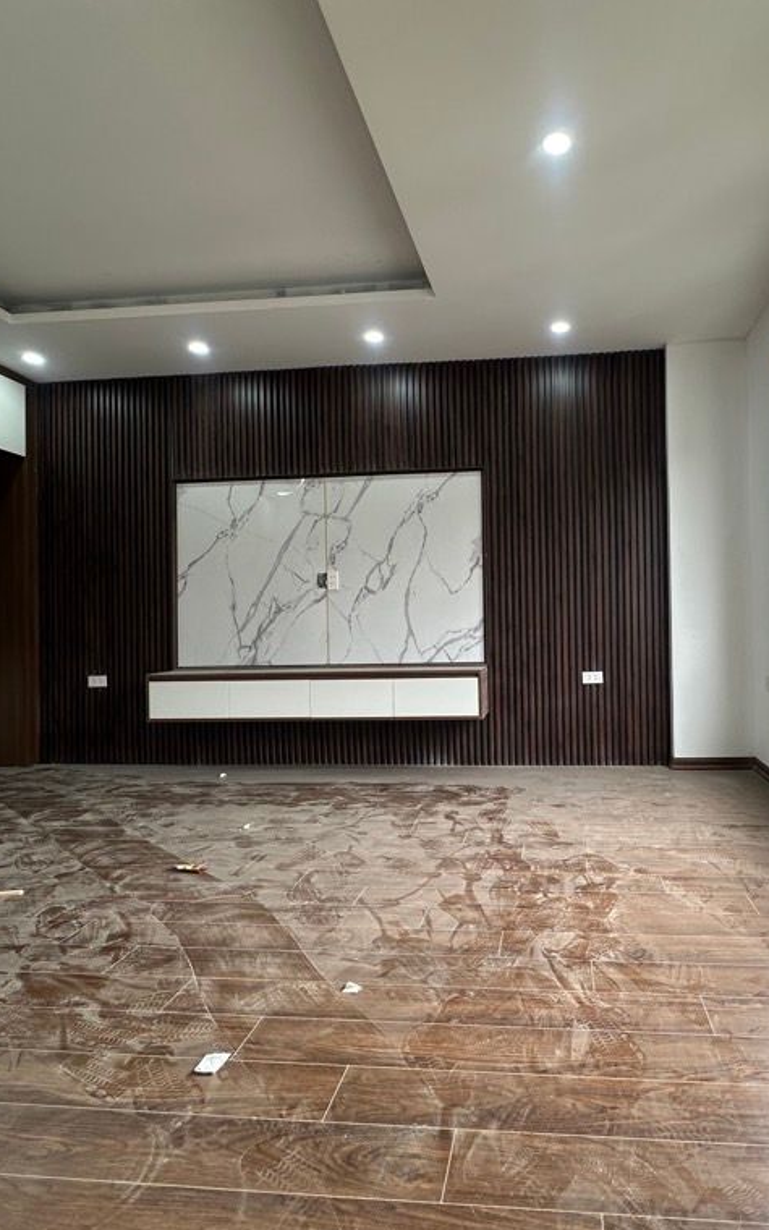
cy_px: 617
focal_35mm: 20
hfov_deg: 58.6
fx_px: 671
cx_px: 500
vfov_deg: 85.1
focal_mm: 2.22
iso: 100
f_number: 2.2
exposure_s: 1/99
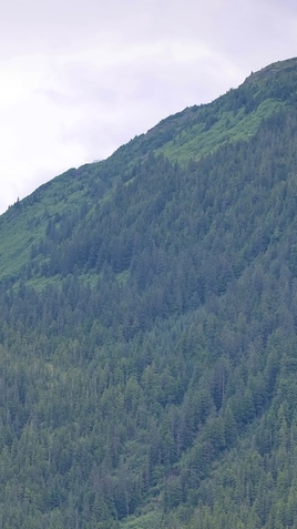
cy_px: 424
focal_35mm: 197
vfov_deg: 10.9
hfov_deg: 6.1
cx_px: 23
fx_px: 2761
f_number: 5.6
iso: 100
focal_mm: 70
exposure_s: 1/160
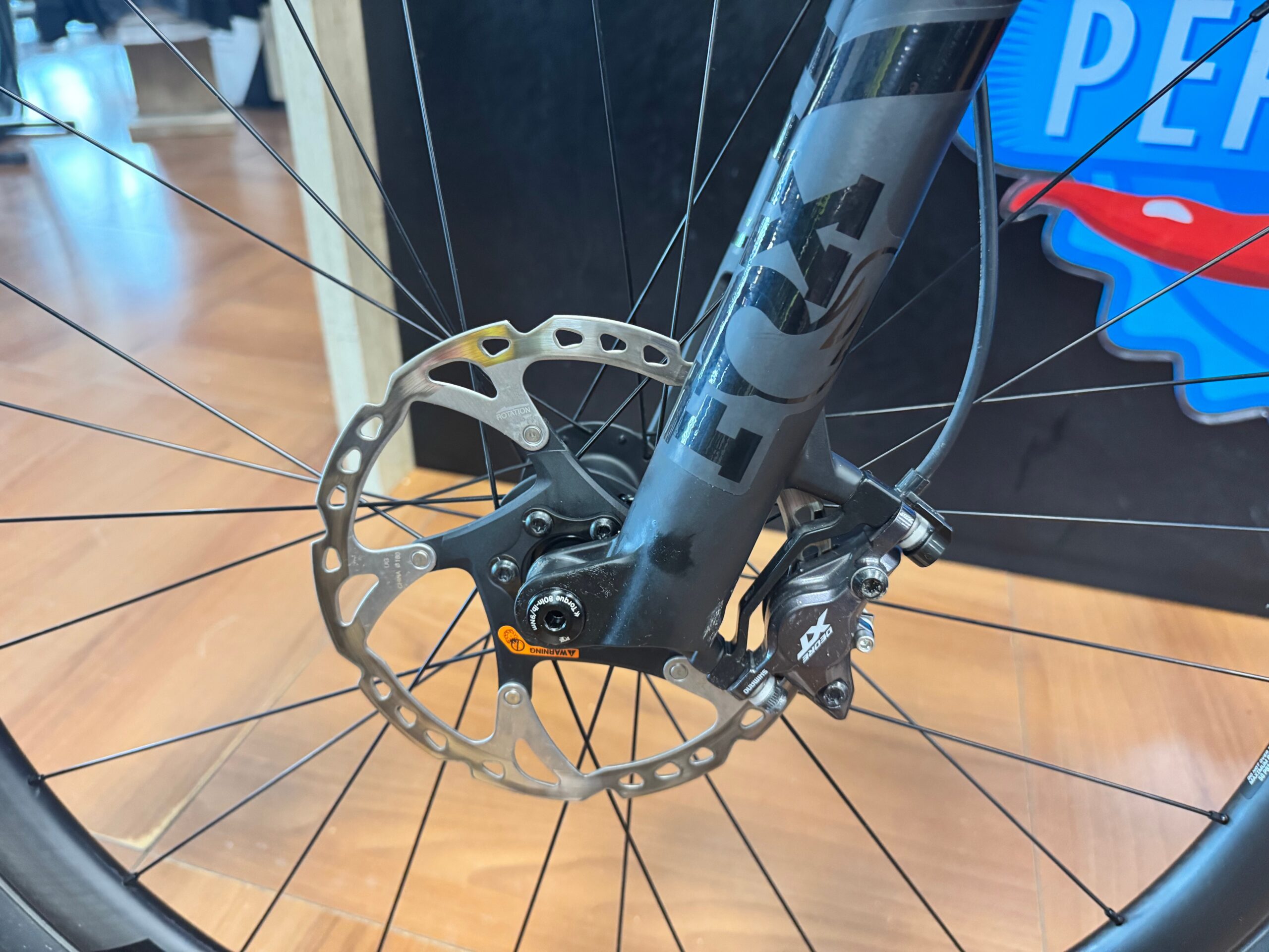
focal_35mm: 24
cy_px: 476
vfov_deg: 56.8
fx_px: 880
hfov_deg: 71.6
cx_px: 634
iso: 500
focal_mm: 6.76
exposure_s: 1/50
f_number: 1.78
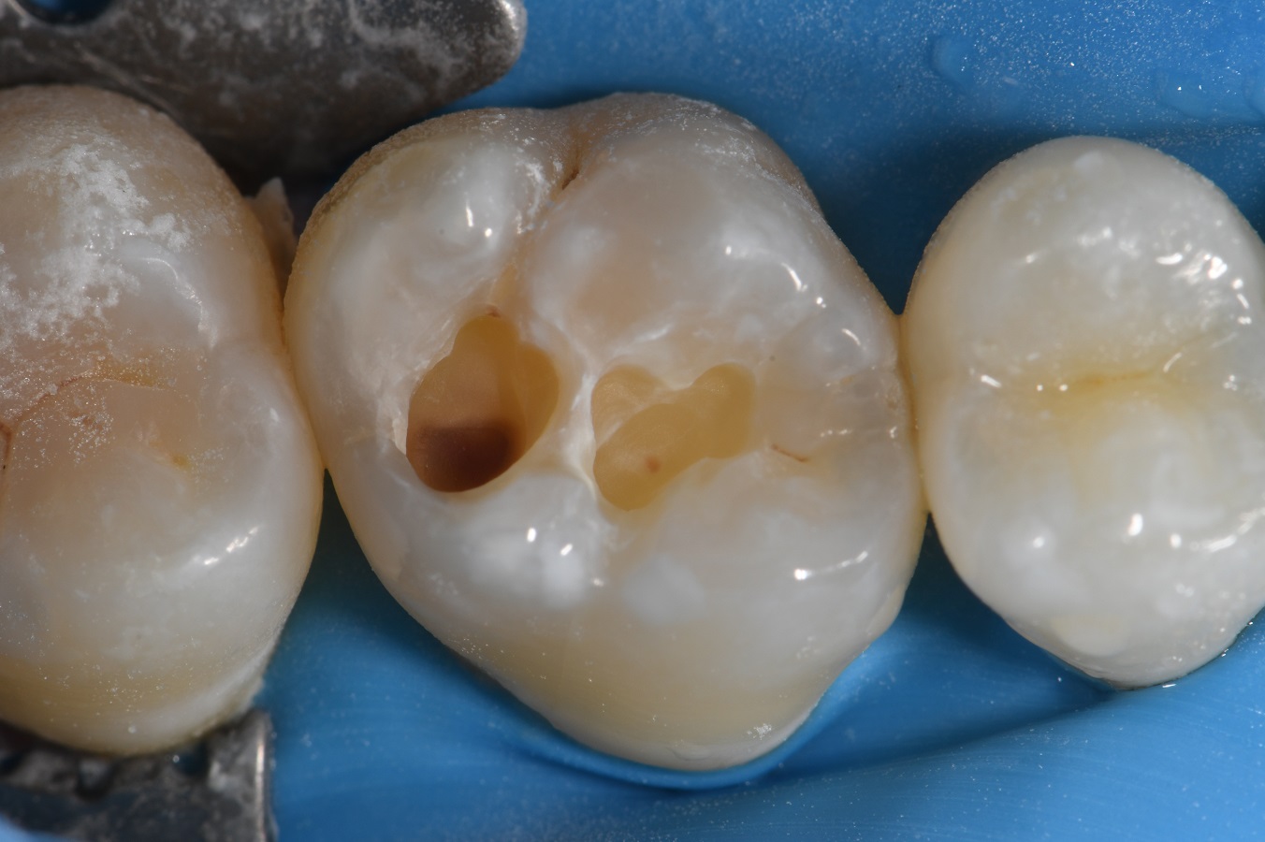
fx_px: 5514
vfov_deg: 8.7
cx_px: 632
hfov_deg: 13.1
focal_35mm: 157
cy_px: 421
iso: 200
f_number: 32
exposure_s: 1/160
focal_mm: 105
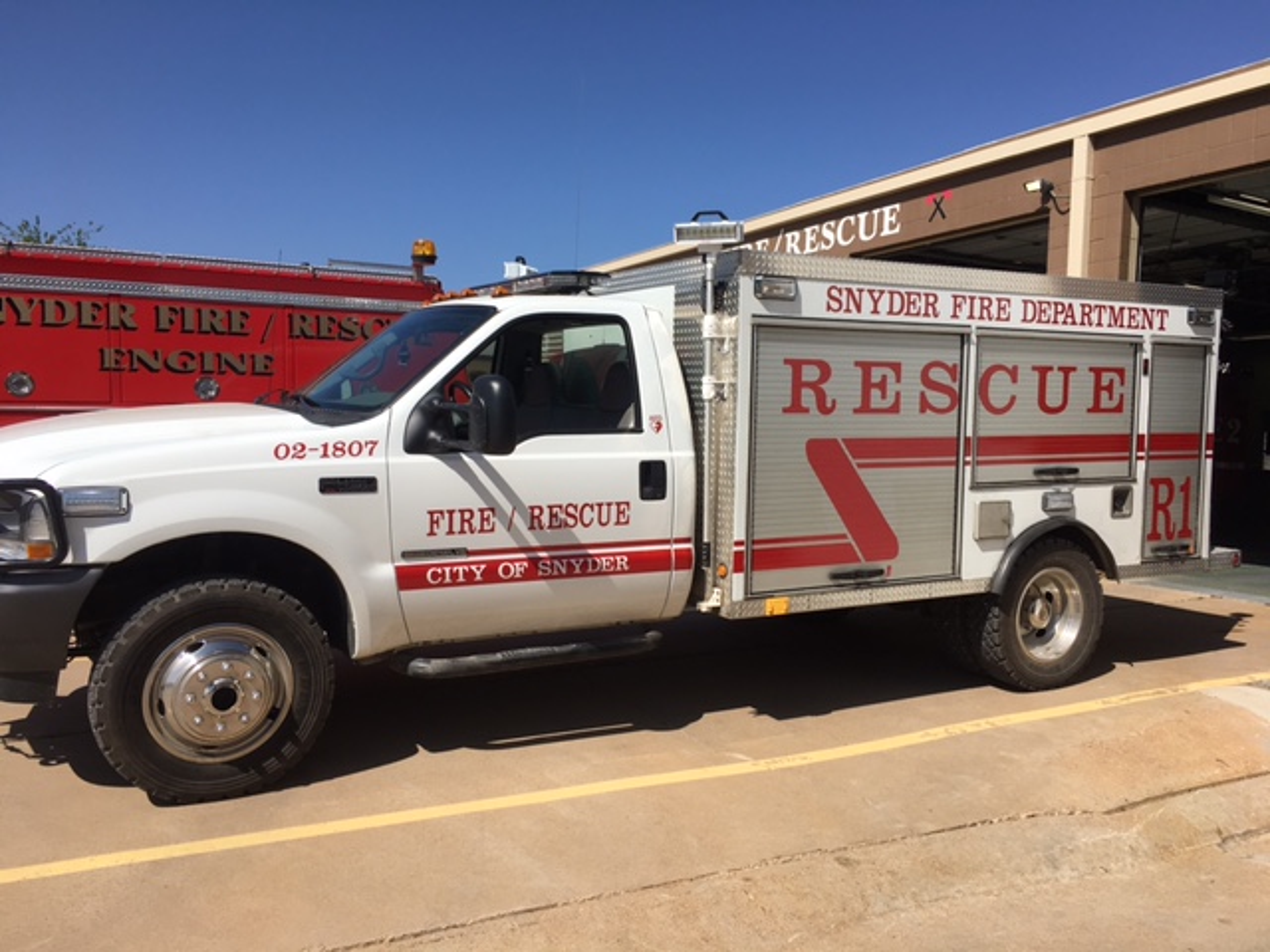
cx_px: 635
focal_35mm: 29
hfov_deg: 61.7
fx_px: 1064
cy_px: 476
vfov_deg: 48.2
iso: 25
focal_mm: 4.15
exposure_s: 1/2404
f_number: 2.2
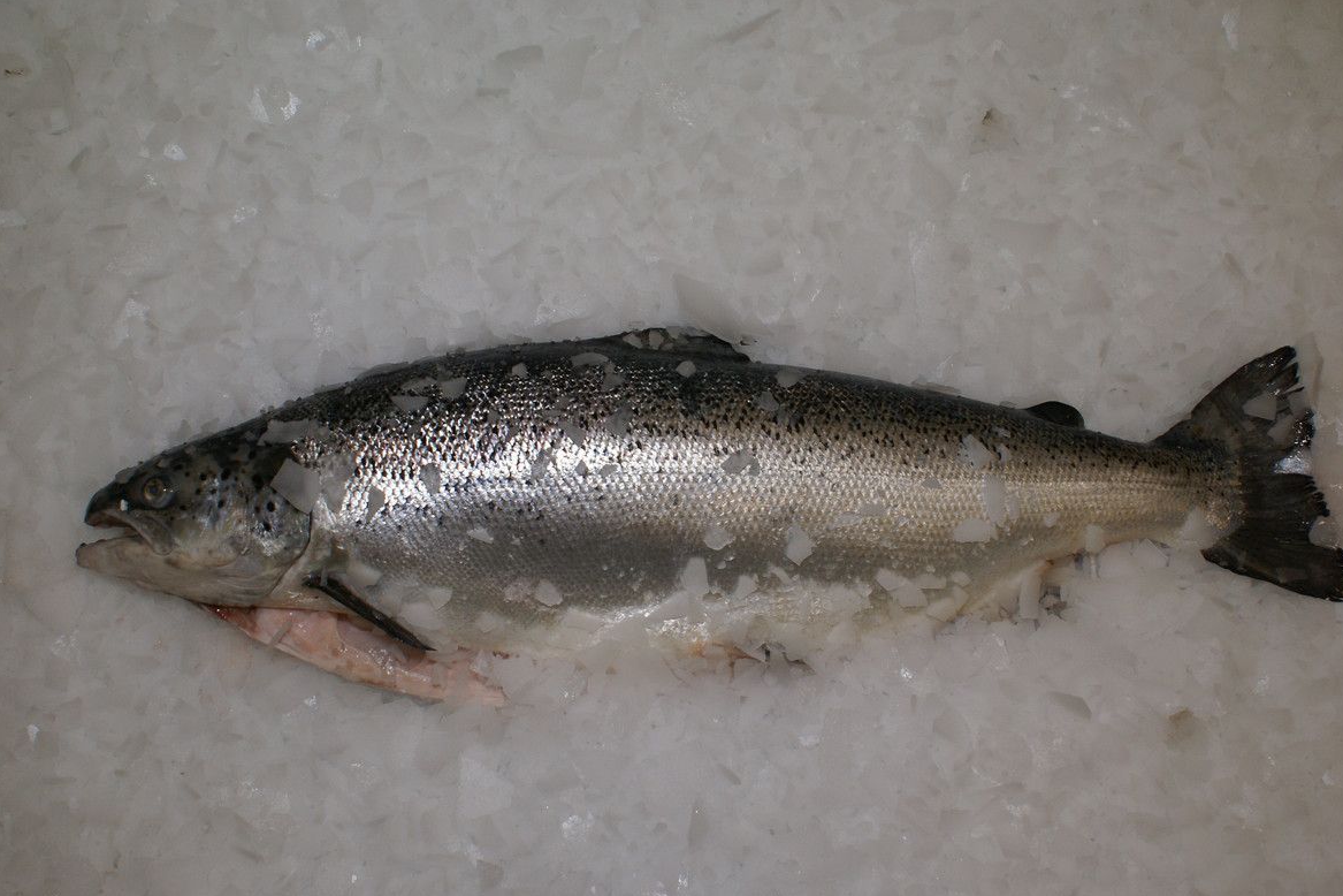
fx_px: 1492
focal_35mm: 40
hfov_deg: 48.5
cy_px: 438
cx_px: 684
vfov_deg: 33.4
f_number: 5.6
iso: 400
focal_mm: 26
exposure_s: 1/60
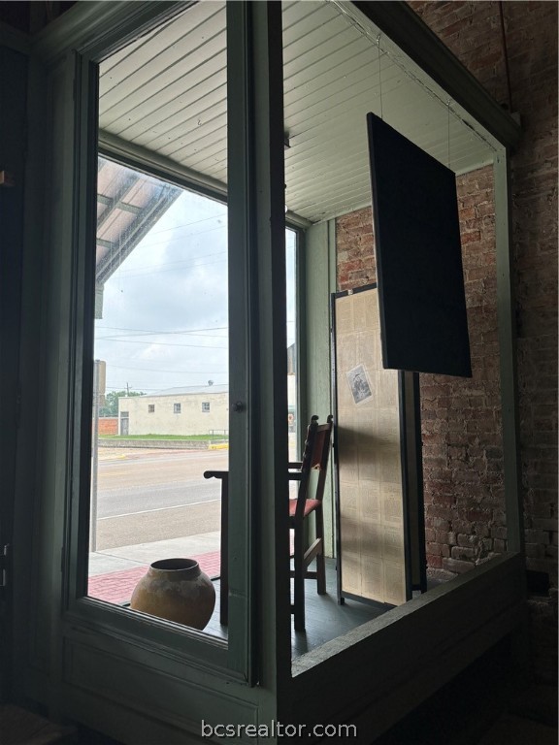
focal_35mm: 26
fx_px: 560
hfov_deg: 53.1
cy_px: 372
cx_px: 280
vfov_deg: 67.3
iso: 50
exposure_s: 1/384
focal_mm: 5.96
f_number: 1.6
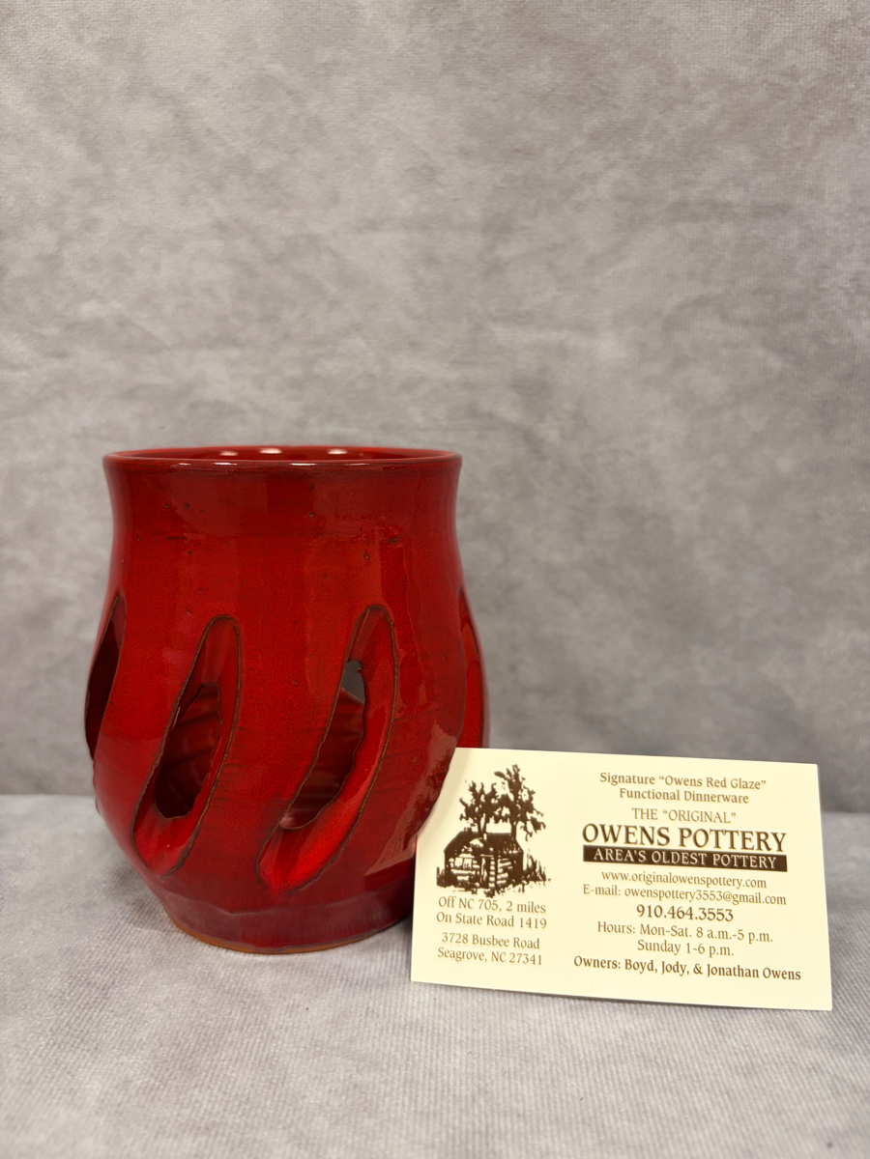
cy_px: 580
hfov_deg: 53.1
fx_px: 871
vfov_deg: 67.3
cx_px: 435
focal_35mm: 26
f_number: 1.6
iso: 160
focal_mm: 5.96
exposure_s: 1/60
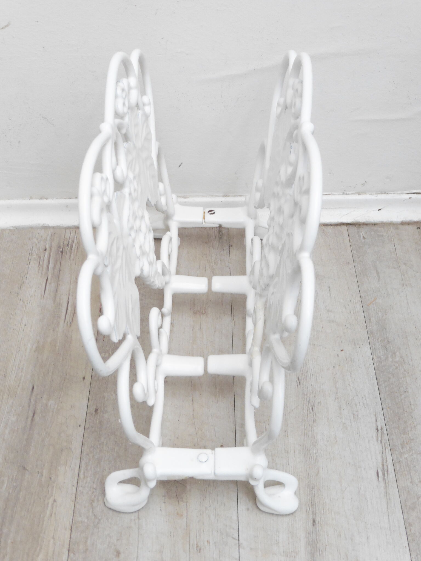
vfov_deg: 42.9
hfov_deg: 32.9
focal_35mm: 44
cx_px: 210
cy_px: 280
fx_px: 714
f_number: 4.1
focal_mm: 7.9
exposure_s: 1/50
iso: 400
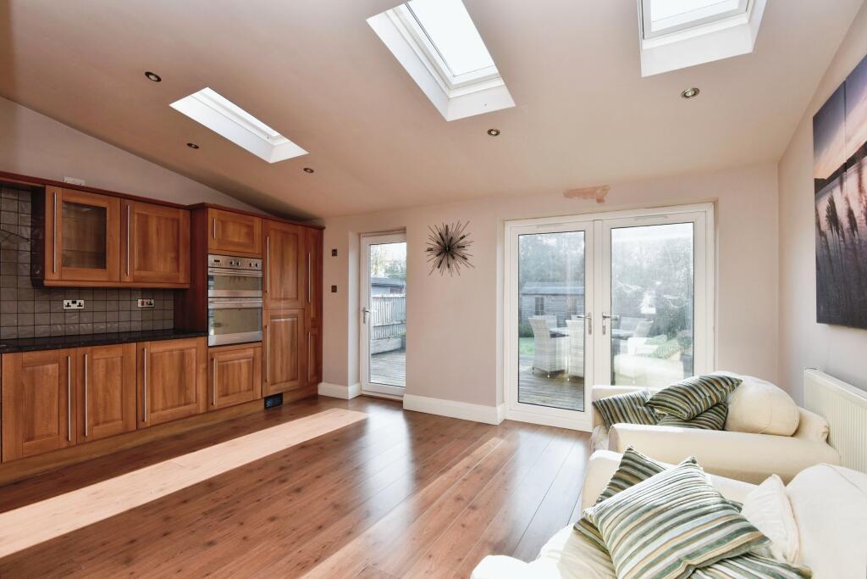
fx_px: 385
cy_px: 290
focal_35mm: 16
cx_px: 434
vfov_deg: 73.8
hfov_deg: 96.7
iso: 400
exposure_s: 1/125
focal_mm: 16
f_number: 7.1
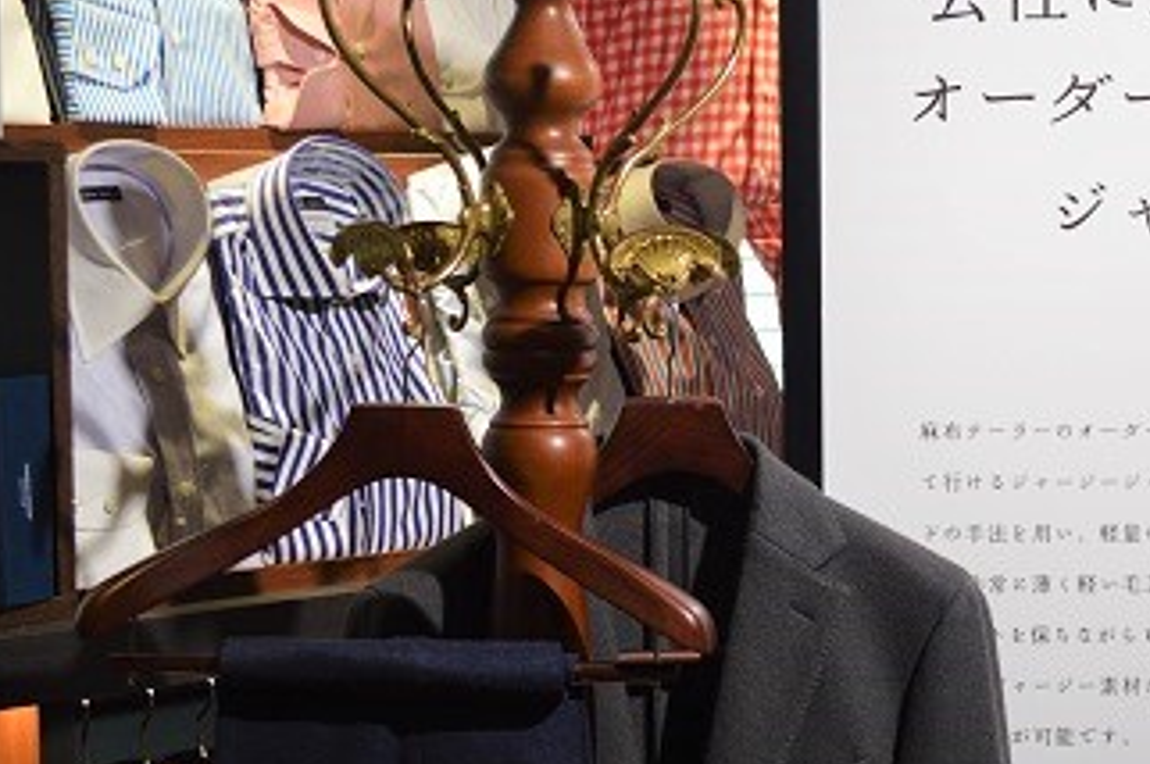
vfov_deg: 12.5
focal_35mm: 109
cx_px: 1004
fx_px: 3478
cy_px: 521
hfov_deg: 18.5
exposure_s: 1/60
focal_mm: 36
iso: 400
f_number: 5
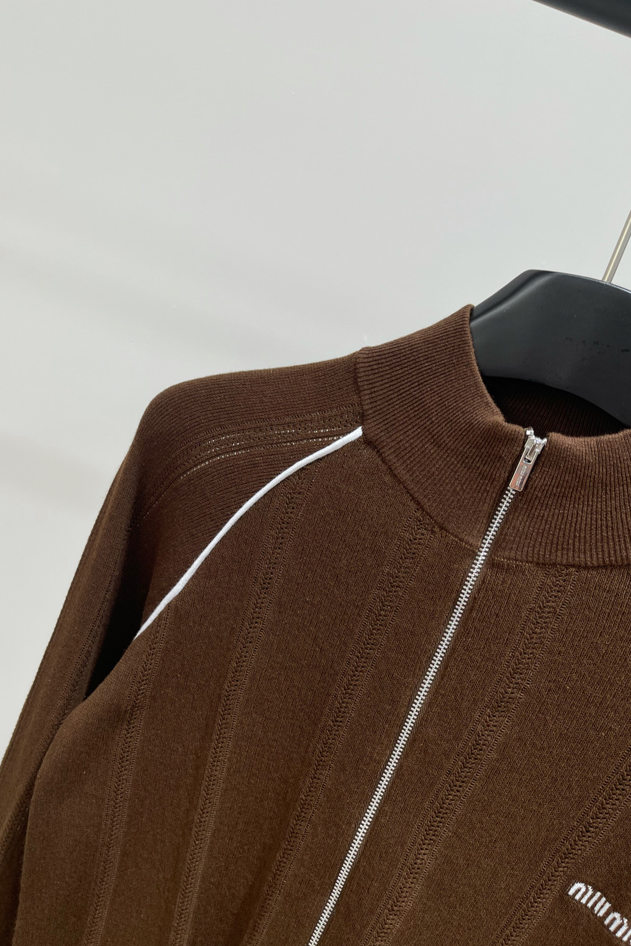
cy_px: 461
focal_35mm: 28
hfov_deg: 46.3
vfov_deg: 65.5
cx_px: 275
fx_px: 736
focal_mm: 5.1
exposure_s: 1/134
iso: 32
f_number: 1.6
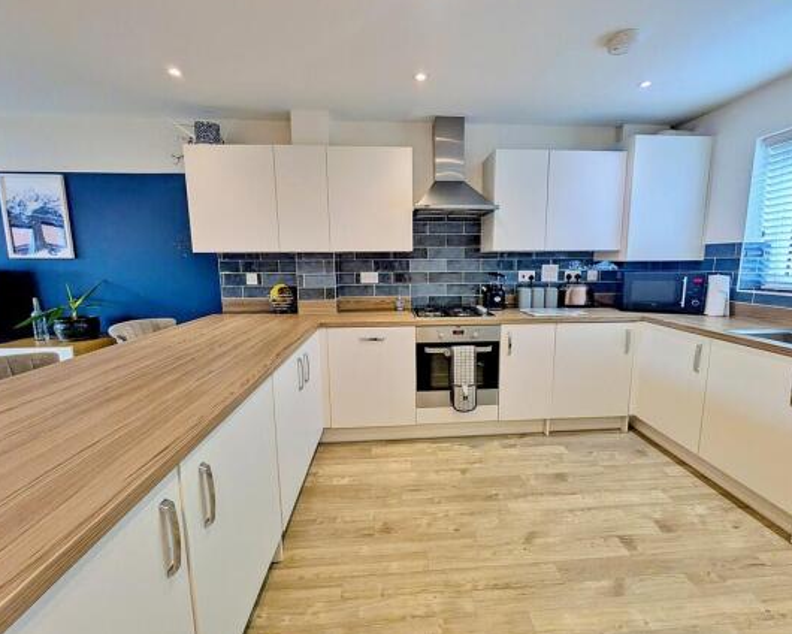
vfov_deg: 84.0
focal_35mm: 15
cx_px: 417
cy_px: 312
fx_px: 352
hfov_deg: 96.7
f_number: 2.2
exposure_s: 1/50
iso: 87
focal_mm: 1.83
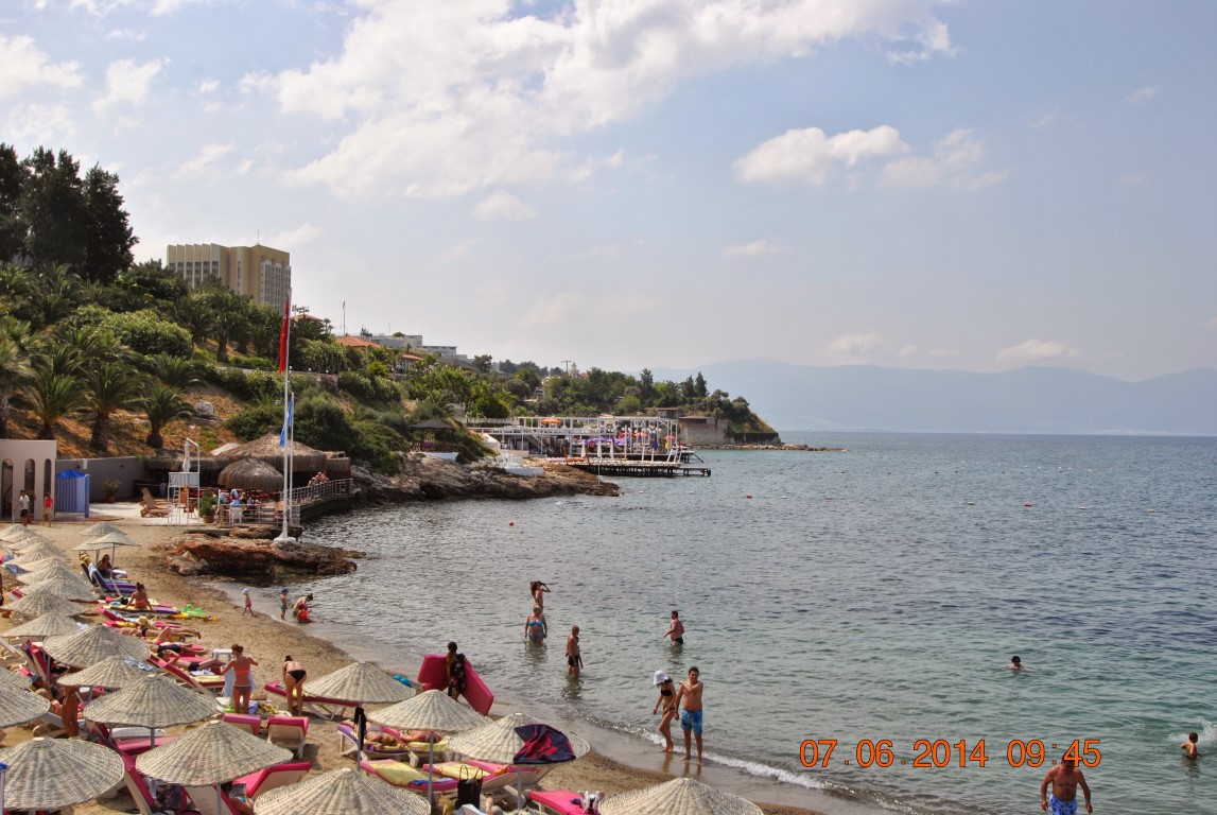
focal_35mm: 36
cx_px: 608
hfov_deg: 53.1
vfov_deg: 37.0
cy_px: 408
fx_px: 1219
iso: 100
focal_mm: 24
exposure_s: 1/320
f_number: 8
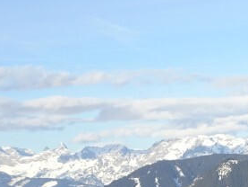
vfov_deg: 9.2
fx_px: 1140
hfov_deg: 11.9
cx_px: 369
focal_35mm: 159
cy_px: 227
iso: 80
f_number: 4.5
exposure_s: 1/400
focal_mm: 7.3
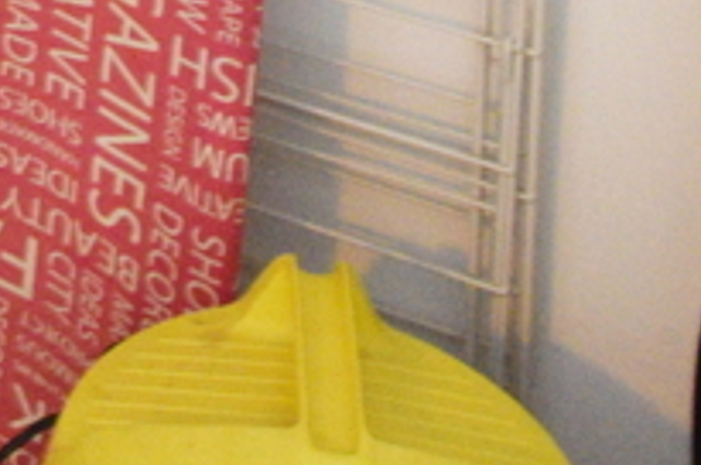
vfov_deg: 11.7
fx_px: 1711
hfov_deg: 22.3
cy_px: -752
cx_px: 14
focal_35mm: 88
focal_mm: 10
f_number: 10
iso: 3200
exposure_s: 1/13
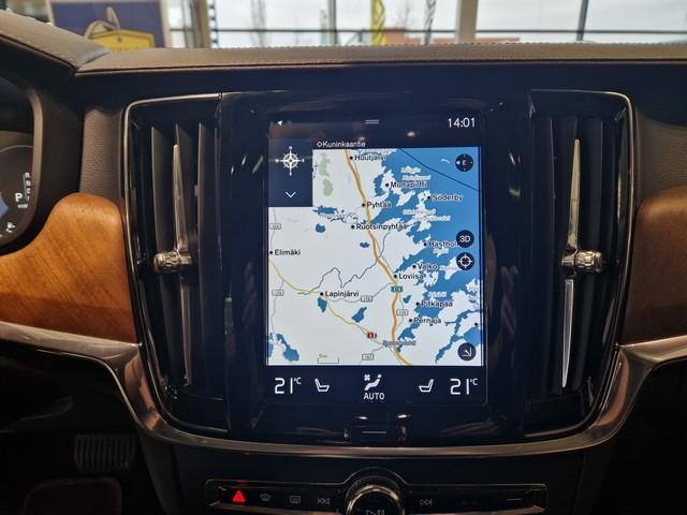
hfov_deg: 73.9
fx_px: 456
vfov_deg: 58.9
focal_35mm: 23
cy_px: 258
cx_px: 344
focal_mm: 5.4
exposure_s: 1/180
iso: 80
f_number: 1.8
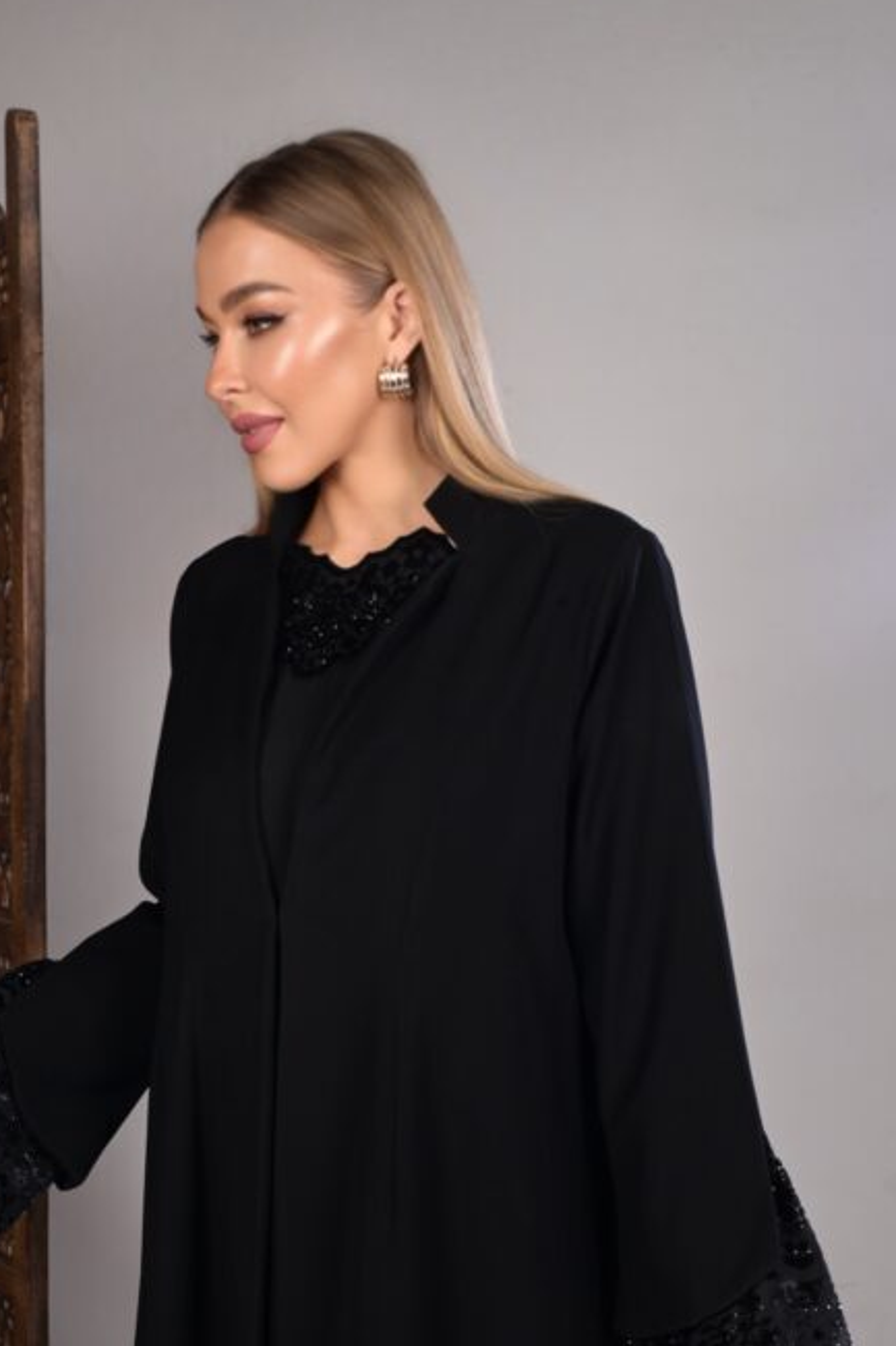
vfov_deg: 36.7
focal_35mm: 54
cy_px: 837
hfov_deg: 25.0
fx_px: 2017
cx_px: 362
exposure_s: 1/125
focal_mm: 39
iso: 500
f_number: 14
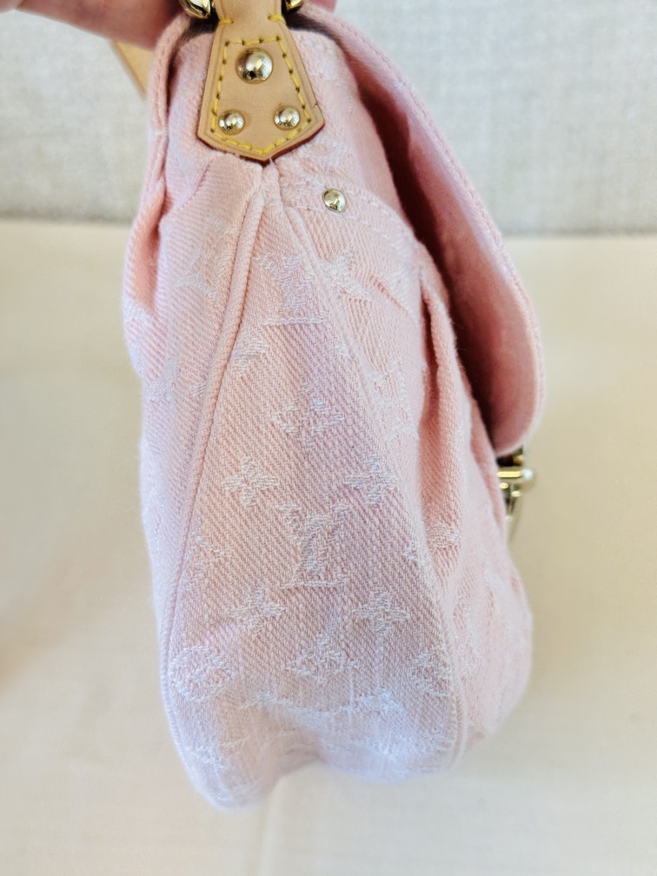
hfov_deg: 30.3
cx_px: 328
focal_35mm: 48
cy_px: 438
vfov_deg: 39.7
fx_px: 1215
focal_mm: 6.76
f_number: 1.78
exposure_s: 1/100
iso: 80
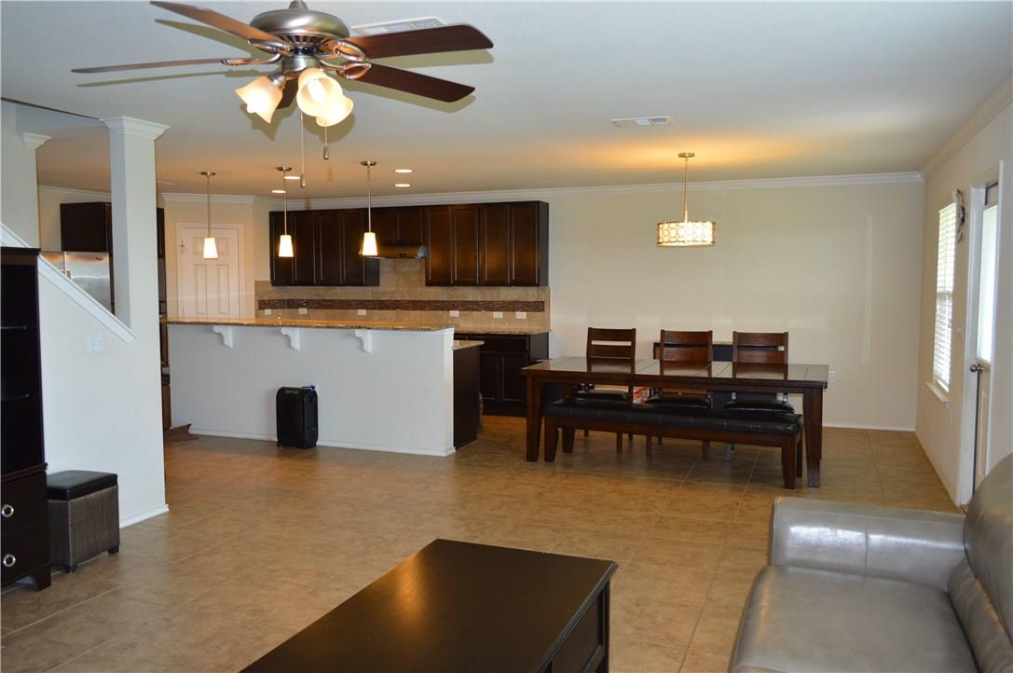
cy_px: 336
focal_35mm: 27
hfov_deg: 67.4
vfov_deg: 47.8
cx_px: 506
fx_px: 759
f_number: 4
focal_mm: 18
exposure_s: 1/60
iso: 400
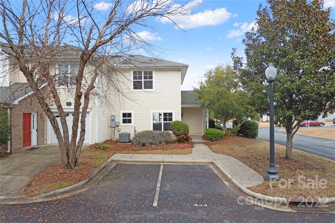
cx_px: 168
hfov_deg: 78.6
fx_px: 205
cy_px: 112
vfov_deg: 57.1
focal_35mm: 22
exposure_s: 1/800
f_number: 2.8
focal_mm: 8.38
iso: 130
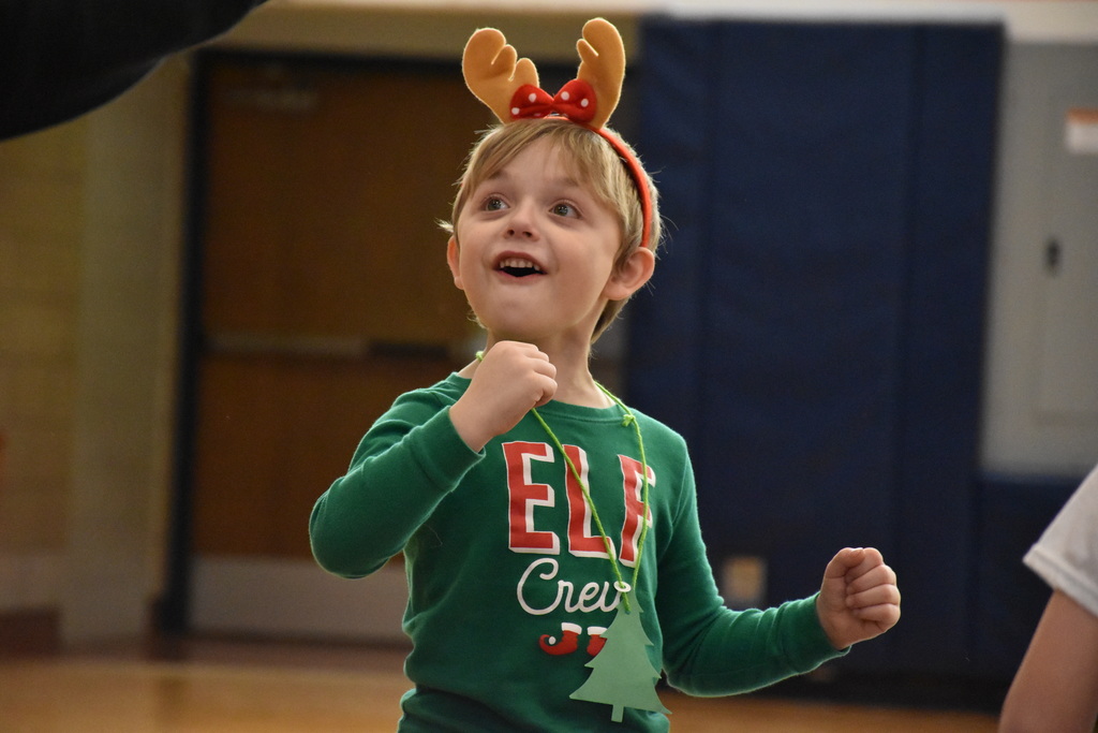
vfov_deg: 6.5
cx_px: 549
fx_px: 6405
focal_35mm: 210
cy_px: 366
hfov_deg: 9.8
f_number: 5.6
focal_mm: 140
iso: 6400
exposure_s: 1/640
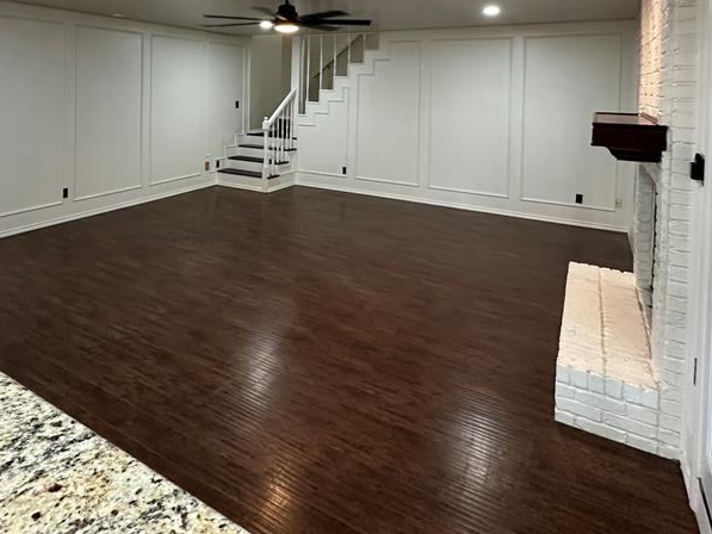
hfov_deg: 70.7
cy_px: 98
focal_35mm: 24
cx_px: 280
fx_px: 494
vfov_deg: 52.7
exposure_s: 1/60
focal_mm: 2.22
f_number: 2.2
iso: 320
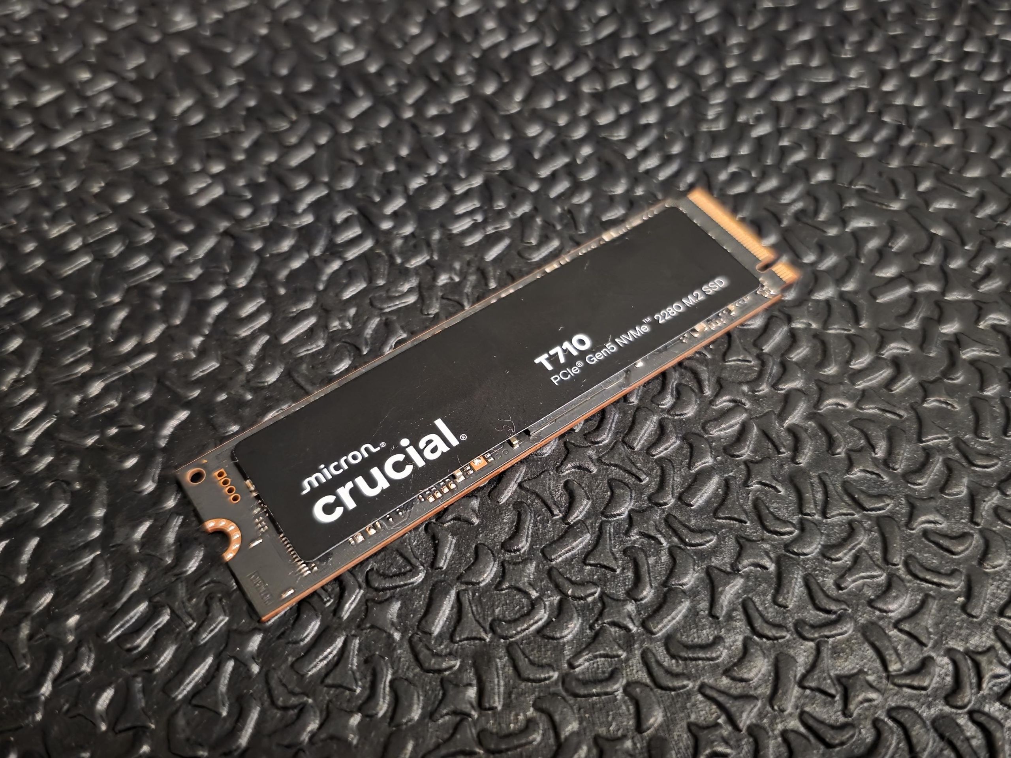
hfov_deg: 73.9
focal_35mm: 23
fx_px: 672
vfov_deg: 58.9
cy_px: 379
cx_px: 506
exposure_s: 1/24
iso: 2500
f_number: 1.7
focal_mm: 6.3
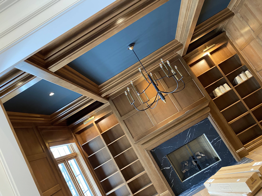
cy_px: 98
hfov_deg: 67.3
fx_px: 197
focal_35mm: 26
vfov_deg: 53.1
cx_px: 131
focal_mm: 4.25
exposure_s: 1/60
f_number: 1.8
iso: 400
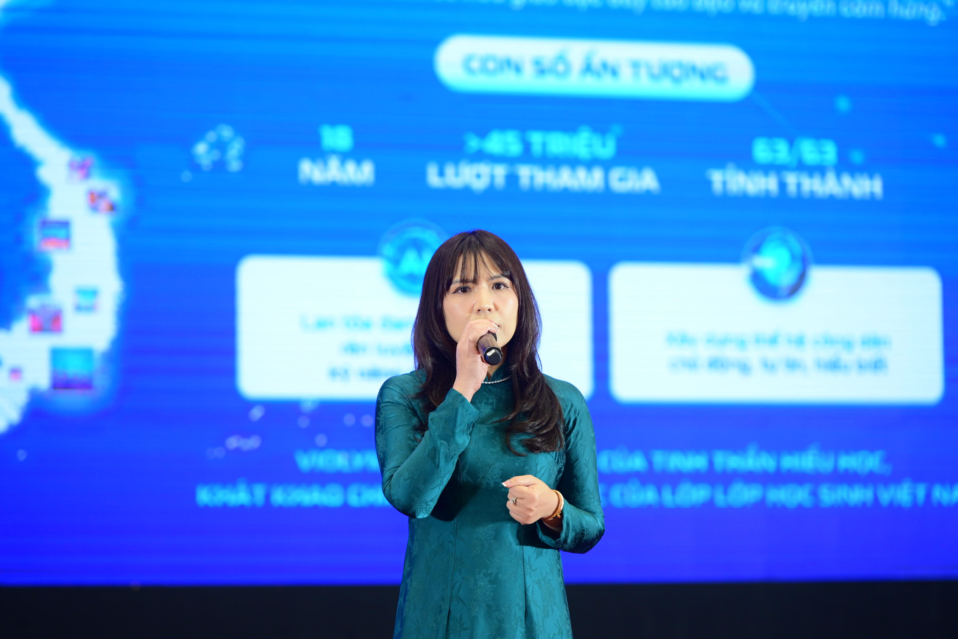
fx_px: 4390
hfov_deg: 12.5
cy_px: 320
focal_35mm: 165
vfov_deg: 8.3
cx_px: 479
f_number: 2.8
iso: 1000
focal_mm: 165
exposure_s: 1/200
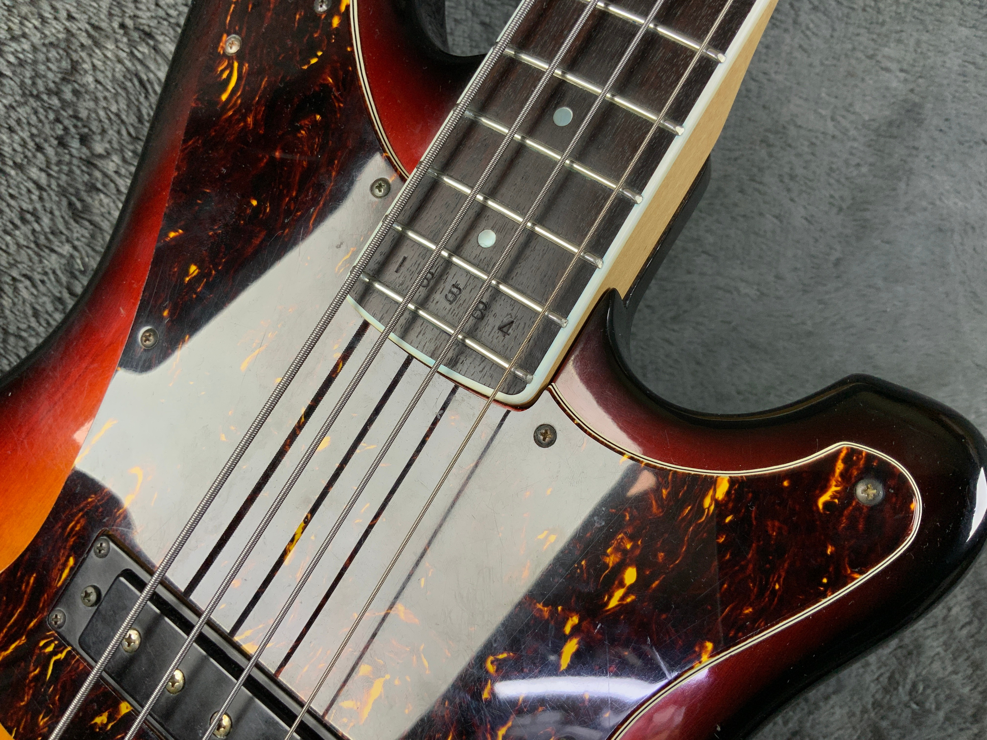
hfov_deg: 61.7
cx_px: 494
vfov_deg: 48.2
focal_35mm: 29
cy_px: 370
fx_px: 827
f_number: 1.8
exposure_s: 1/100
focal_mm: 3
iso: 64
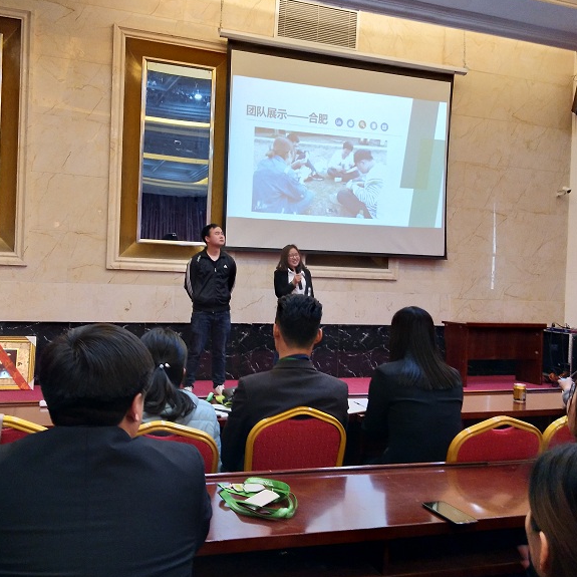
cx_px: 236
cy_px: 280
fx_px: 603
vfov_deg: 51.1
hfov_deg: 50.8
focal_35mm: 32
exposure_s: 1/33.3
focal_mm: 3.88
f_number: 2
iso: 352
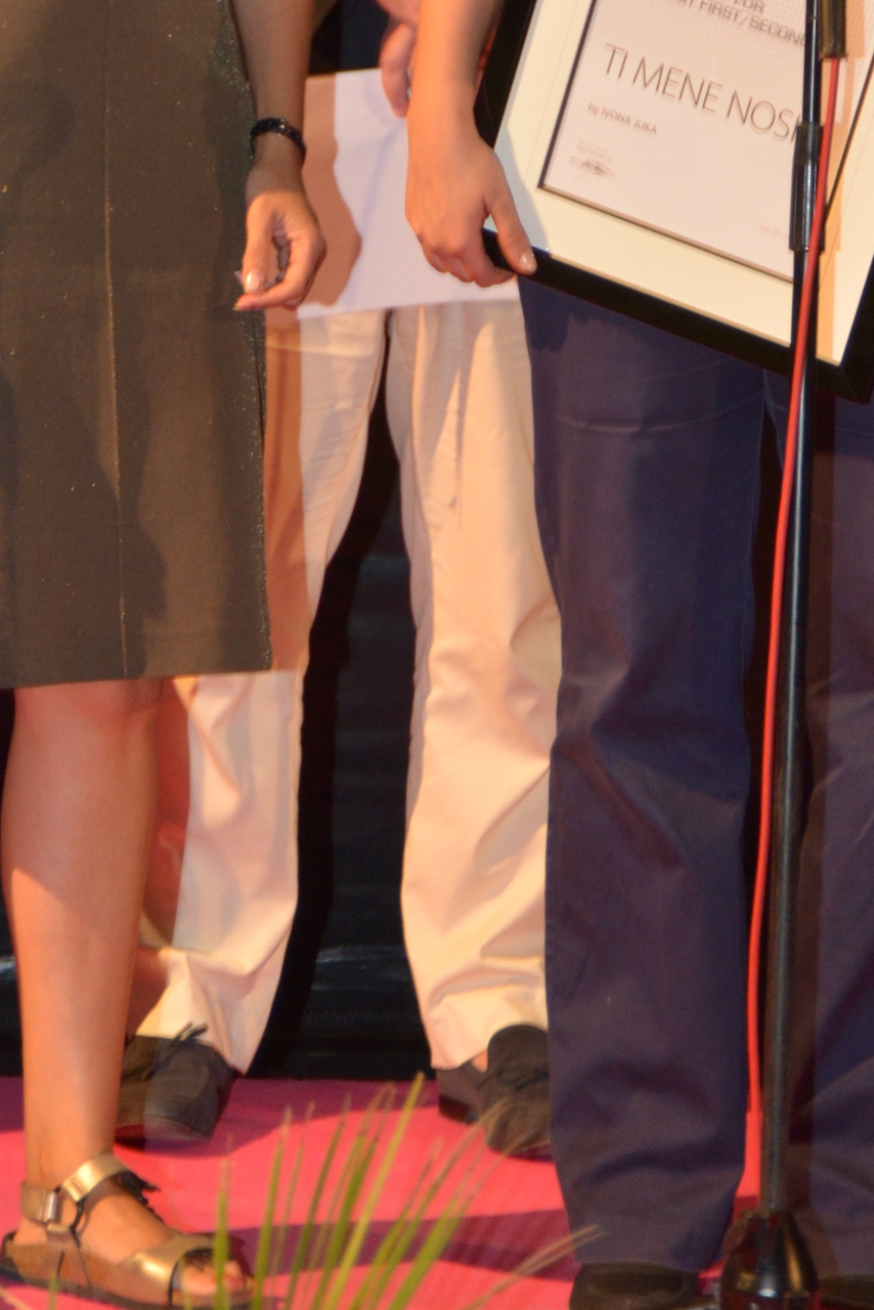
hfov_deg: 7.4
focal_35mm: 186
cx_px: 487
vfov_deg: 11.0
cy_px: 11
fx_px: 6769
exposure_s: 1/60
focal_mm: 85
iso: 2000
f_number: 5.6
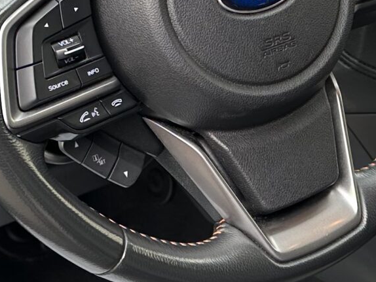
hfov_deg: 18.3
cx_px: 242
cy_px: 56
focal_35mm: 107
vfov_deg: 13.8
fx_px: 1163
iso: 64
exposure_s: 1/121
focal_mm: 6.86
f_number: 1.78
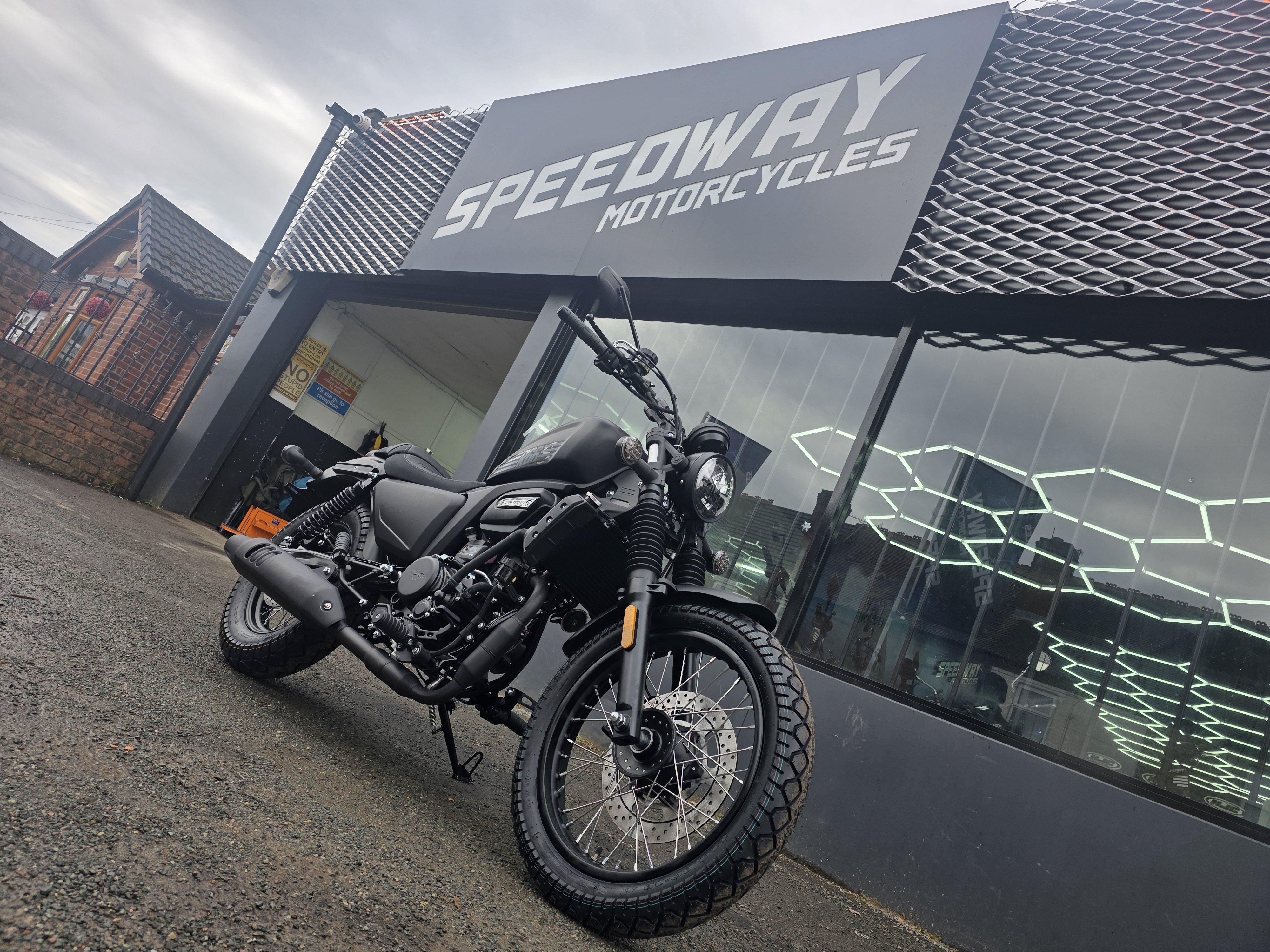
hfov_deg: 73.9
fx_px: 844
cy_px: 476
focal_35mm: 23
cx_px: 635
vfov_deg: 58.9
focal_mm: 6.3
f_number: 1.7
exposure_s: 1/861
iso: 40
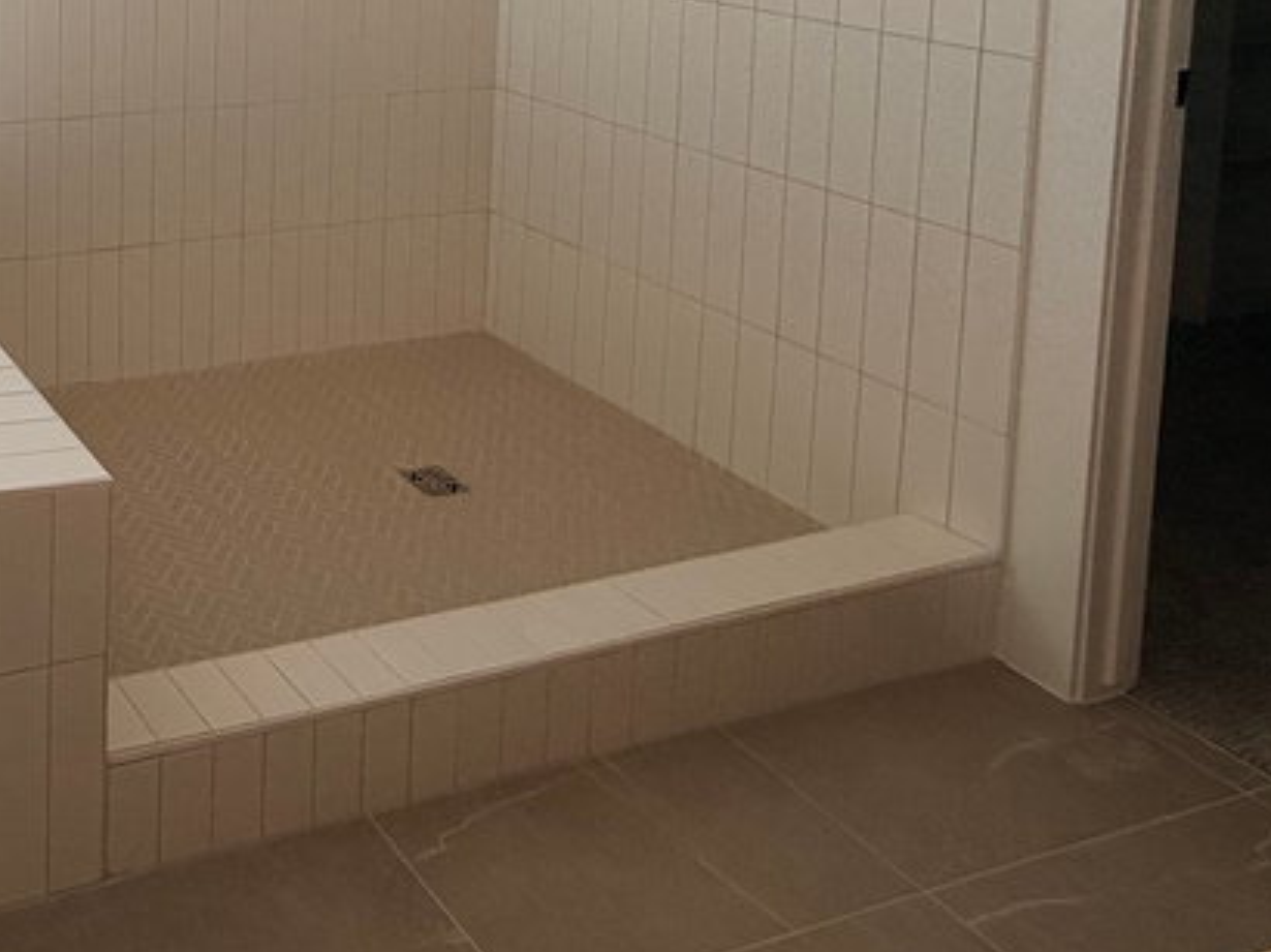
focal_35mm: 35
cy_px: -130
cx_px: -124
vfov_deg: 34.3
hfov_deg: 41.9
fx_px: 1284
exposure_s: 1/985
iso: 64
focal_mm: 2.22
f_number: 2.2
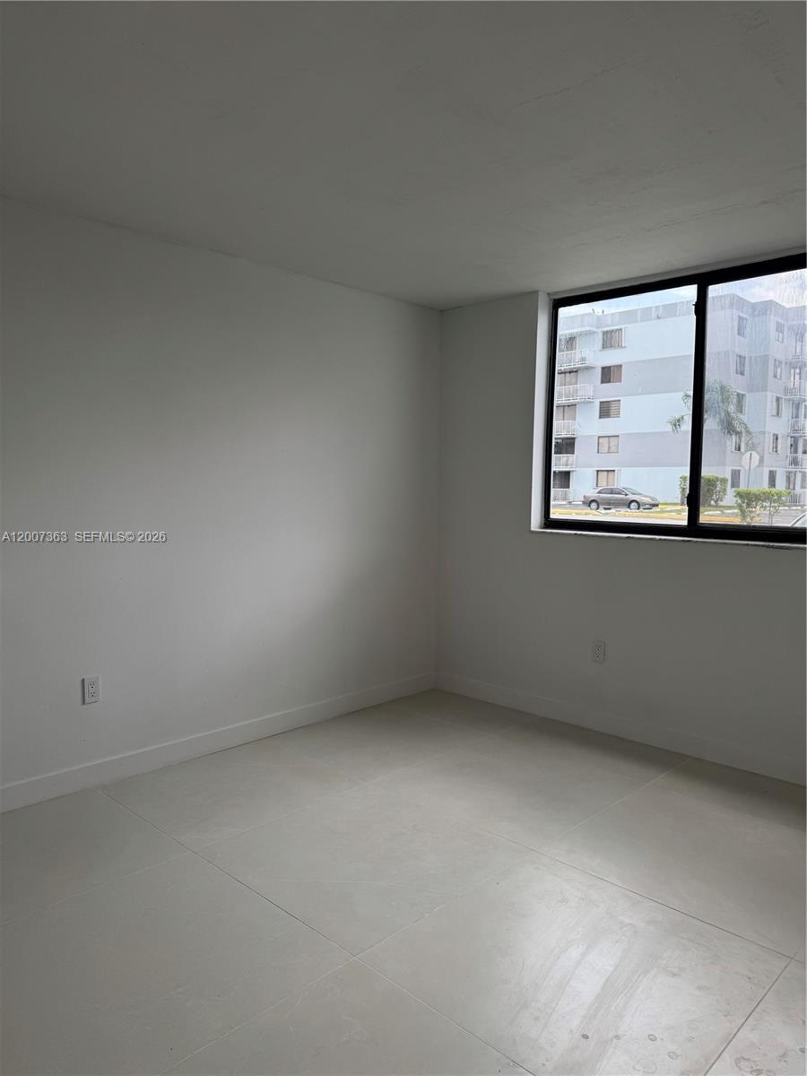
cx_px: 404
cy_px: 538
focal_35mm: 24
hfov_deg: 56.8
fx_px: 746
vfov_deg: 71.6
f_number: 1.78
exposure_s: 1/488
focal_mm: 6.76
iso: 80
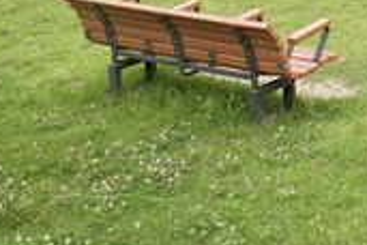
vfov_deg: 13.0
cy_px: -202
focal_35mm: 95
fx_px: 968
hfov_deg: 15.2
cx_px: 820
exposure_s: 1/100
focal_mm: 10
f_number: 8
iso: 100
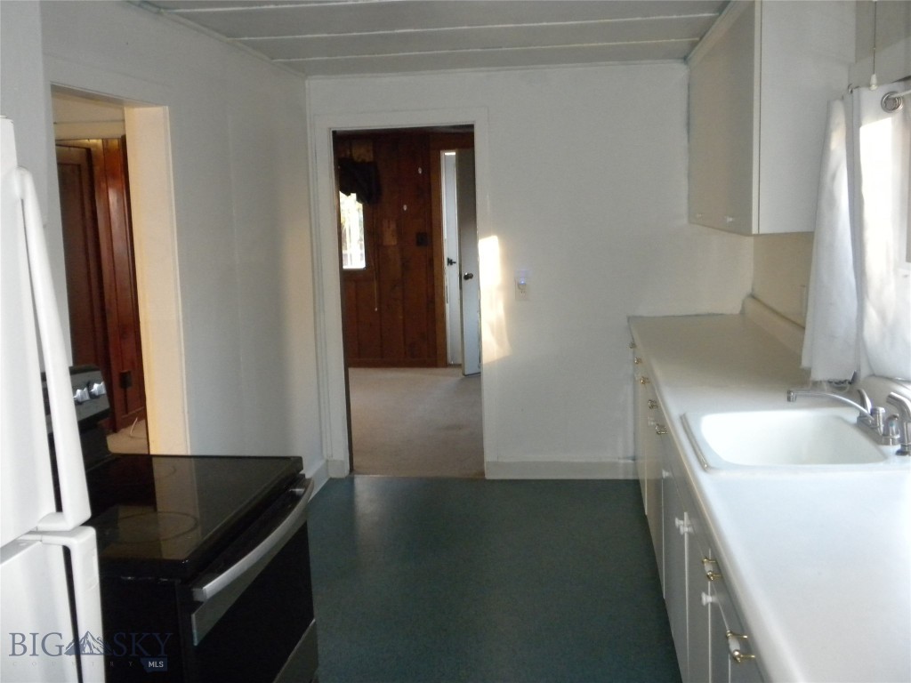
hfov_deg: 50.1
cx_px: 456
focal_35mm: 37
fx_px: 974
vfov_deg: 38.7
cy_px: 342
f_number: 3.5
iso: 400
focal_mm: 6.6
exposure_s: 1/30
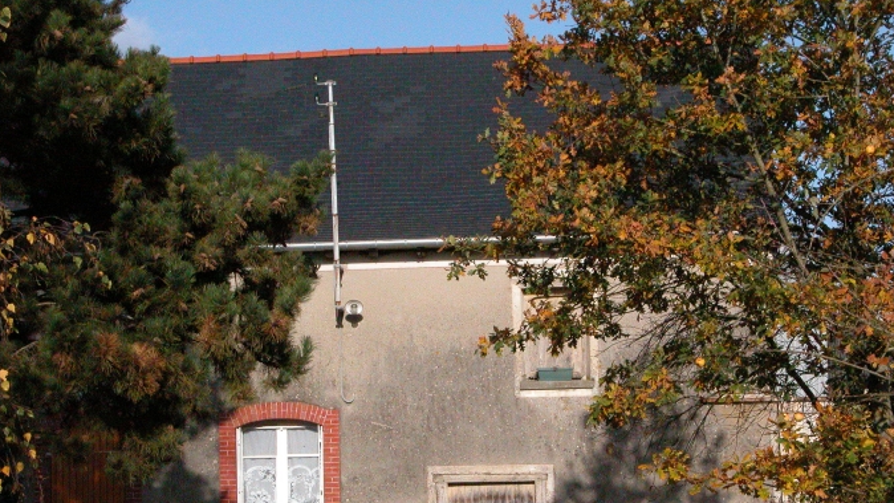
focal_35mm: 97
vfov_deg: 12.5
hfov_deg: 22.0
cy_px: 325
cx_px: 451
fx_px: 2299
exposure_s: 1/3597
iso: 800
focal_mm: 22.3
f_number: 7.9
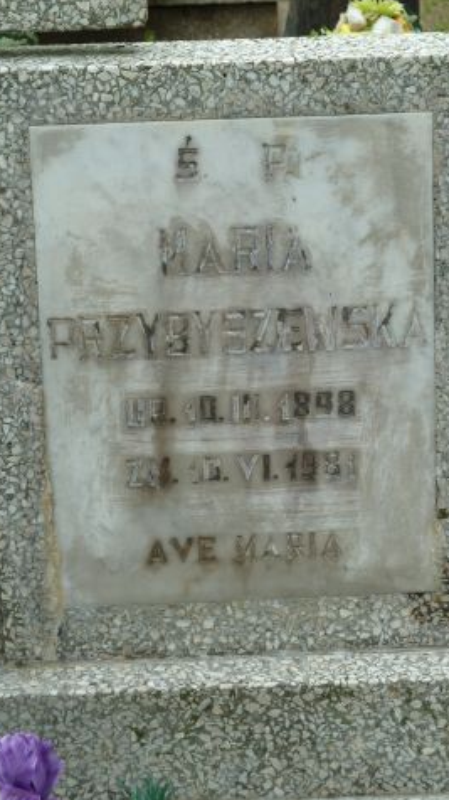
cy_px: 401
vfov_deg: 16.4
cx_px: 252
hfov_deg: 9.3
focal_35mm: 131
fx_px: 2774
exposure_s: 1/125
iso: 80
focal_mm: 19.5
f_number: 4.4
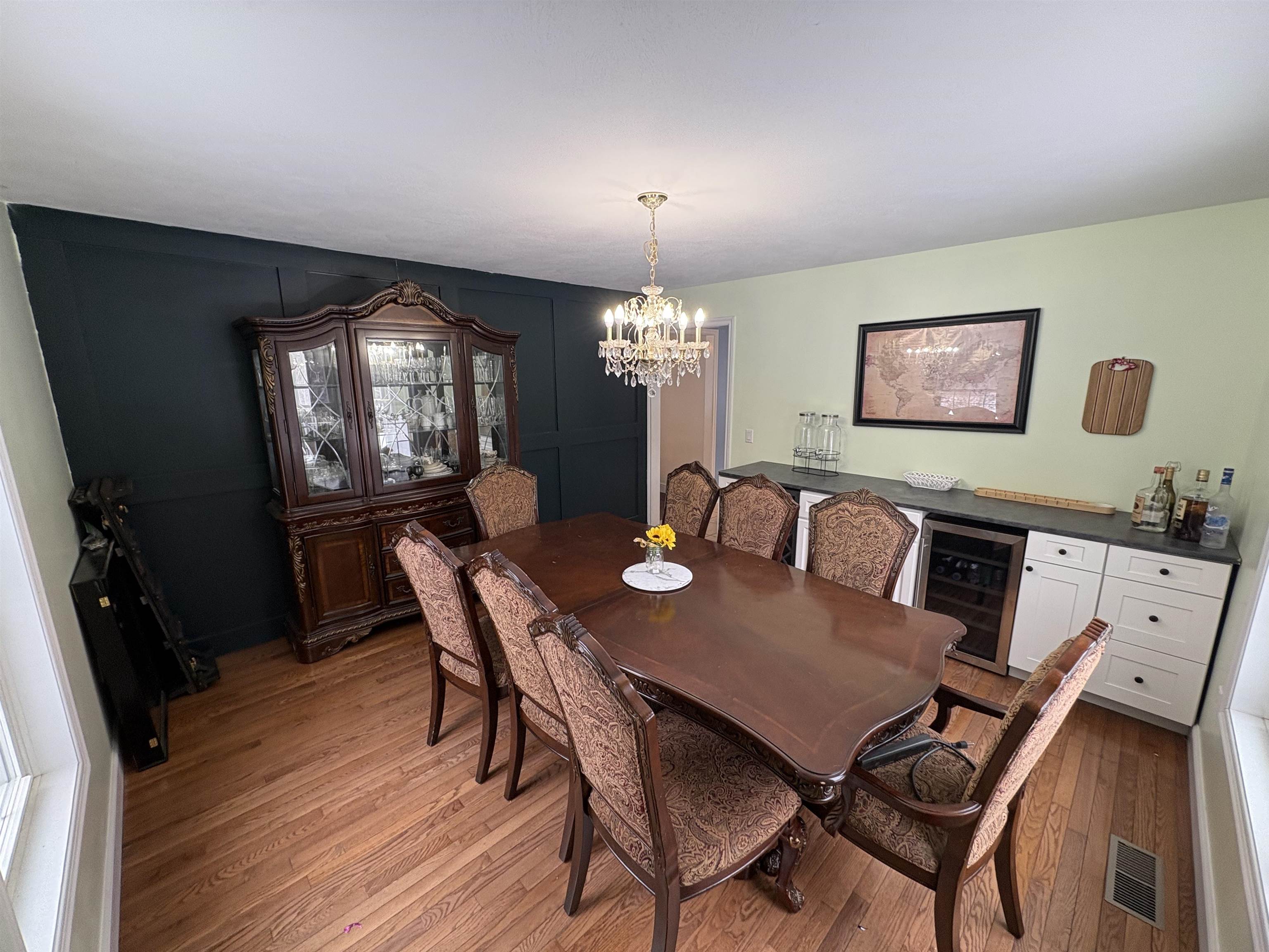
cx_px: 634
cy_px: 476
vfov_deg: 85.7
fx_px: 513
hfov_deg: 102.1
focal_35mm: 14
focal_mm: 2.22
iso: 160
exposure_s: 1/60
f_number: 2.2
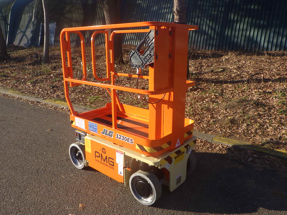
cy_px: 108
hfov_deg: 63.4
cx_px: 144
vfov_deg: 49.7
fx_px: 232
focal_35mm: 28
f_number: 4.2
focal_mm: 5
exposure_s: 1/500
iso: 125
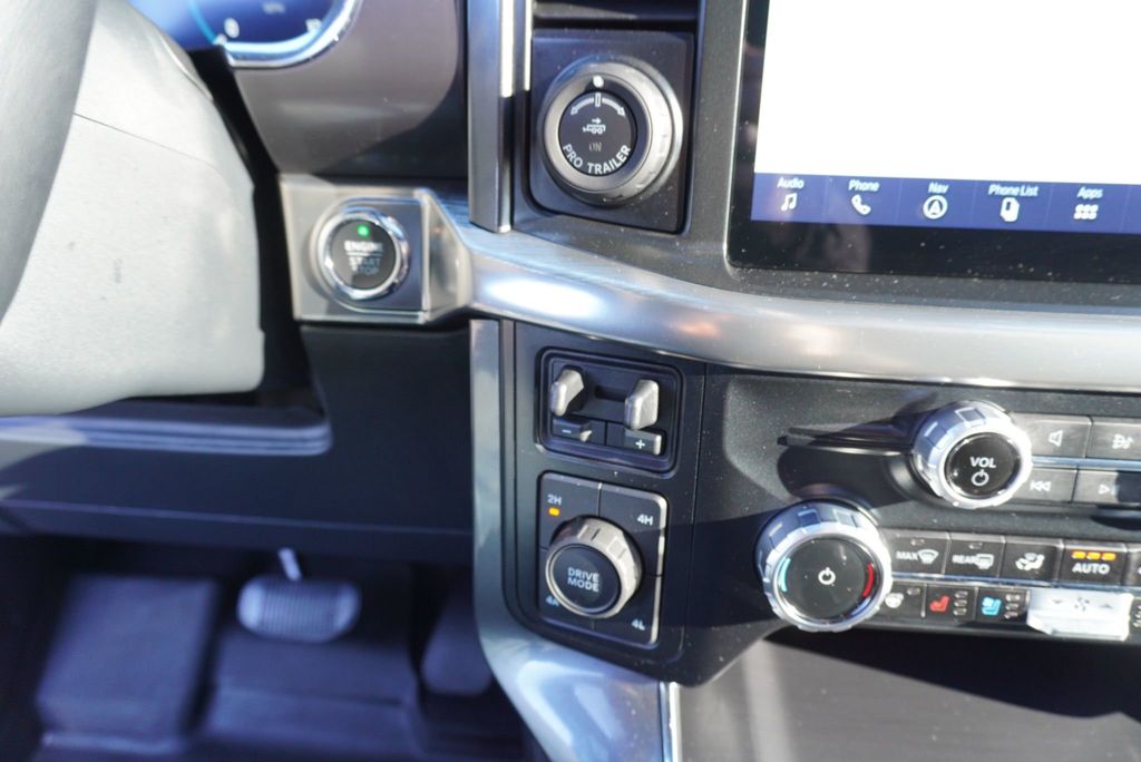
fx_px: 761
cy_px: 381
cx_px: 570
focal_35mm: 24
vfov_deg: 53.2
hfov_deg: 73.7
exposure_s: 1/60
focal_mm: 16
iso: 500
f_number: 4
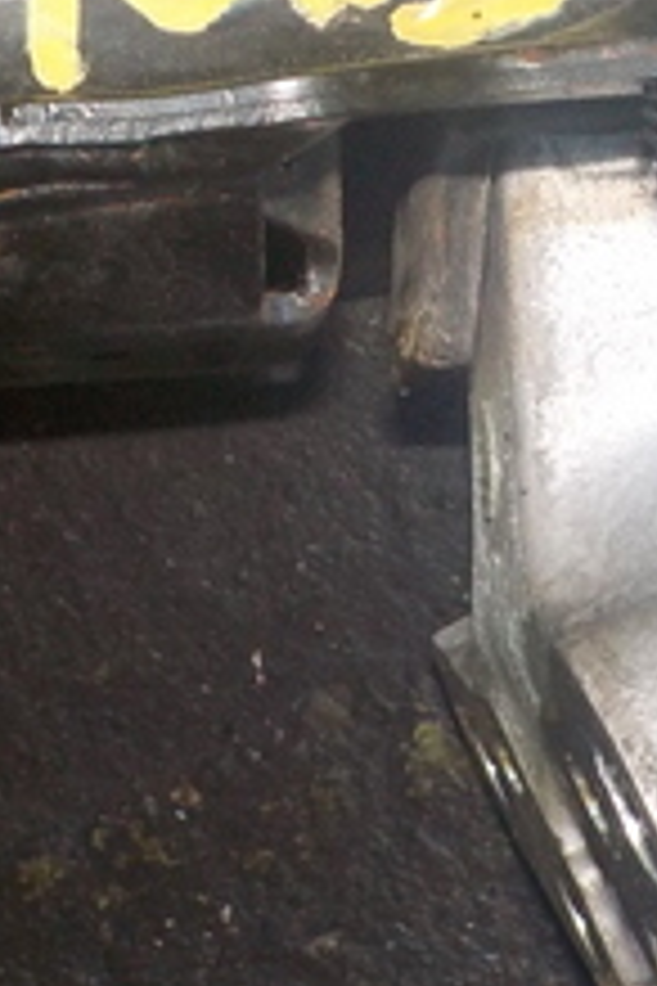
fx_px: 3121
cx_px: 464
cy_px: 99
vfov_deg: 17.7
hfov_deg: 12.0
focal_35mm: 114
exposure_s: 1/30
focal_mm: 4.1
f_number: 3.3
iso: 200
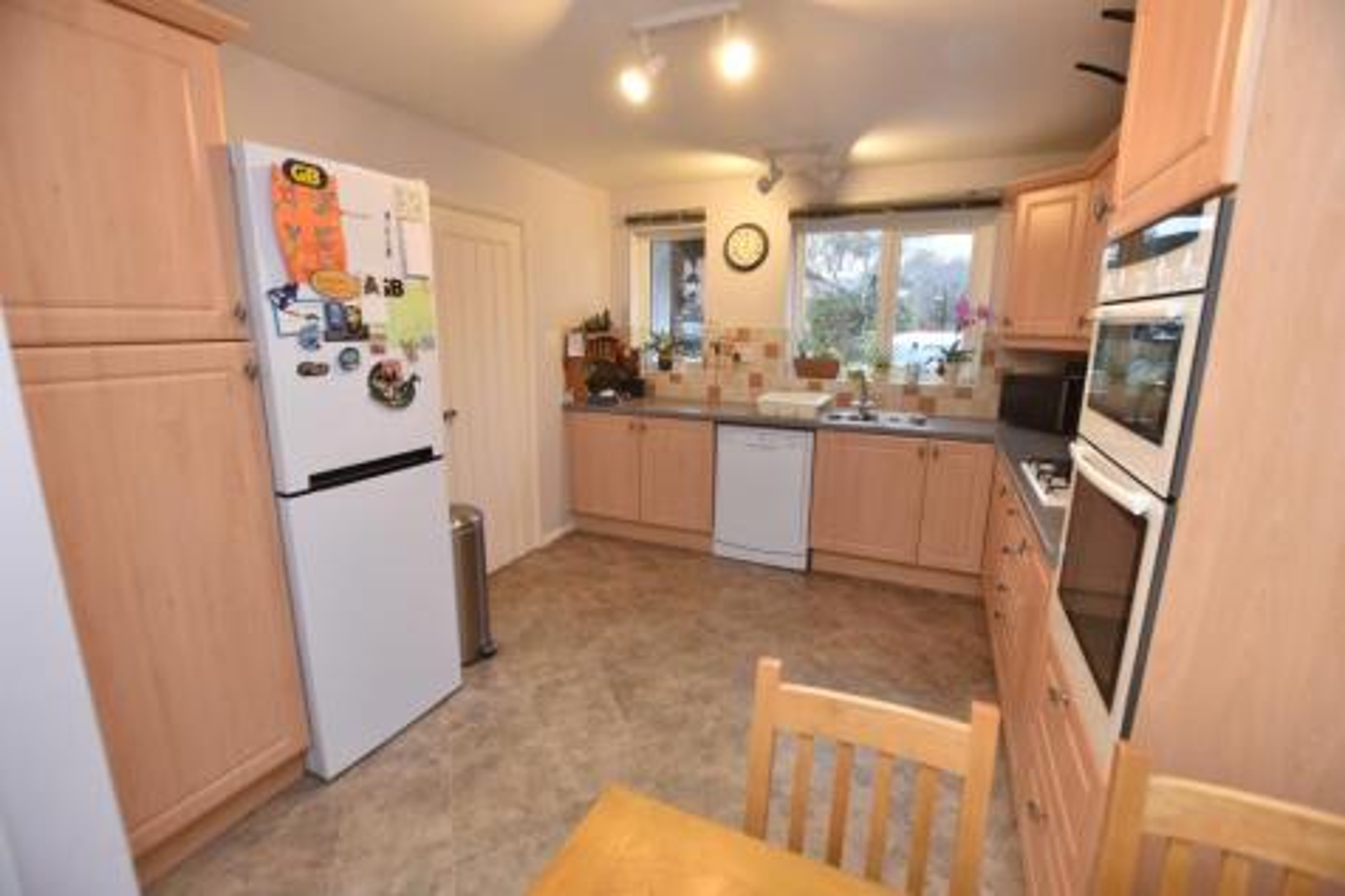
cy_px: 448
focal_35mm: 15
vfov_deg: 77.3
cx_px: 672
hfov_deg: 100.4
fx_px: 560
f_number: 3.5
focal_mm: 10
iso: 110
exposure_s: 1/15
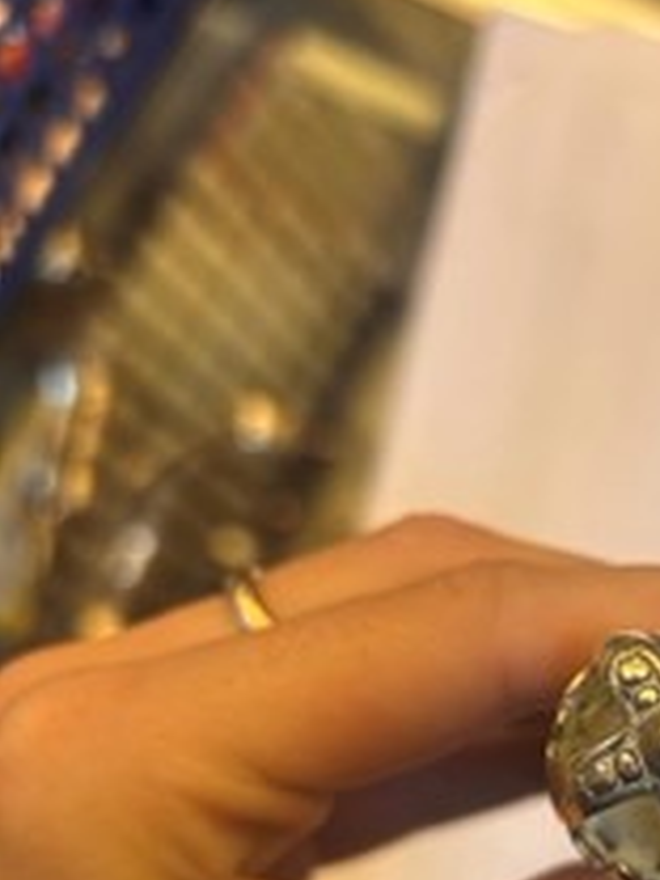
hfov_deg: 27.7
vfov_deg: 37.0
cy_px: 690
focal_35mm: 50
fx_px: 1271
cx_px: 630
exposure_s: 1/50
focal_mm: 5.7
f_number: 1.5
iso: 64
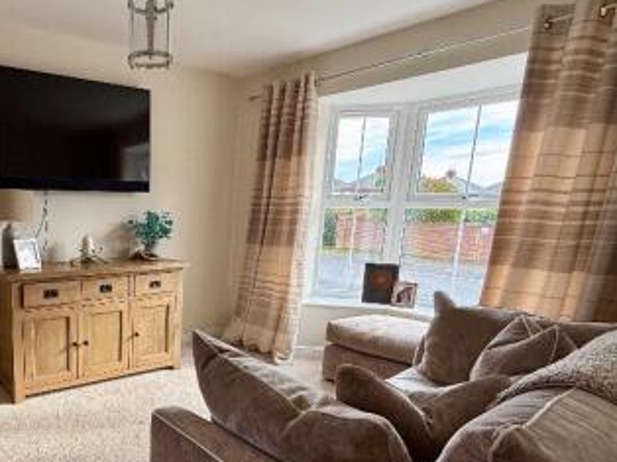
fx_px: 463
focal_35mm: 26
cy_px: 292
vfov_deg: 52.4
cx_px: 127
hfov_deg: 61.9
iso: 64
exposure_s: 1/111
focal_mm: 2.22
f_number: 2.2
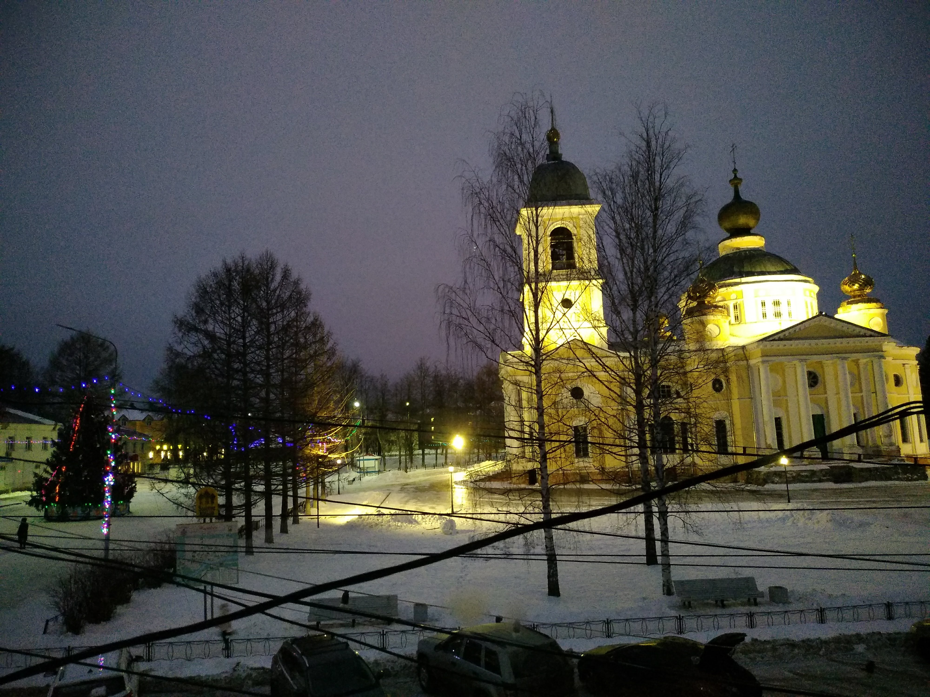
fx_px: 645
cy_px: 348
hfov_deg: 71.6
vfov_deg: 56.8
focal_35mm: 24
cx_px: 465
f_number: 1.9
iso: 1152
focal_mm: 3.94
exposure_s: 1/20
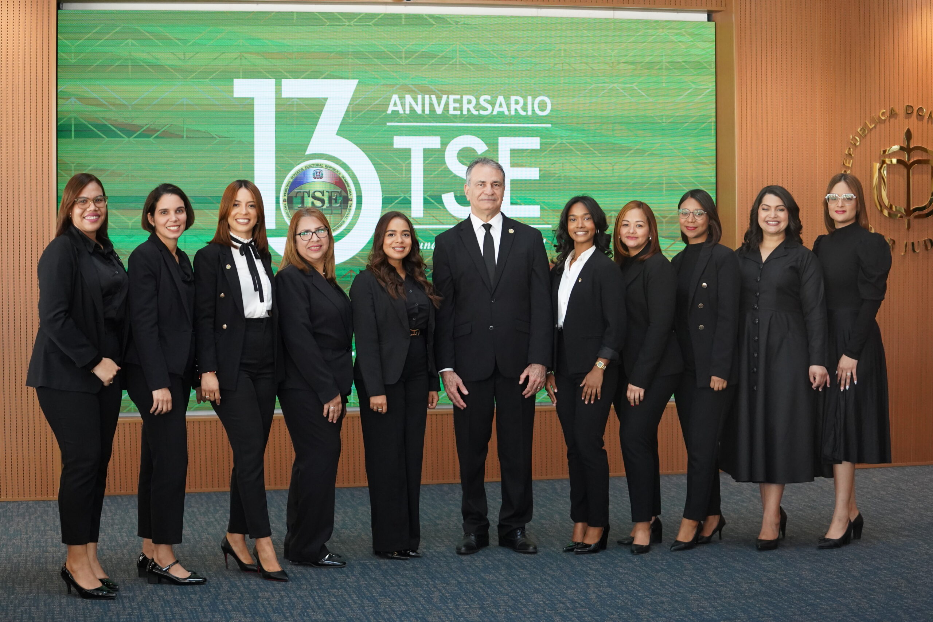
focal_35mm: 70
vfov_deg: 19.5
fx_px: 1814
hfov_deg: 28.8
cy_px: 311
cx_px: 466
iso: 5000
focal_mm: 70
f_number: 3.2
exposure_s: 1/800
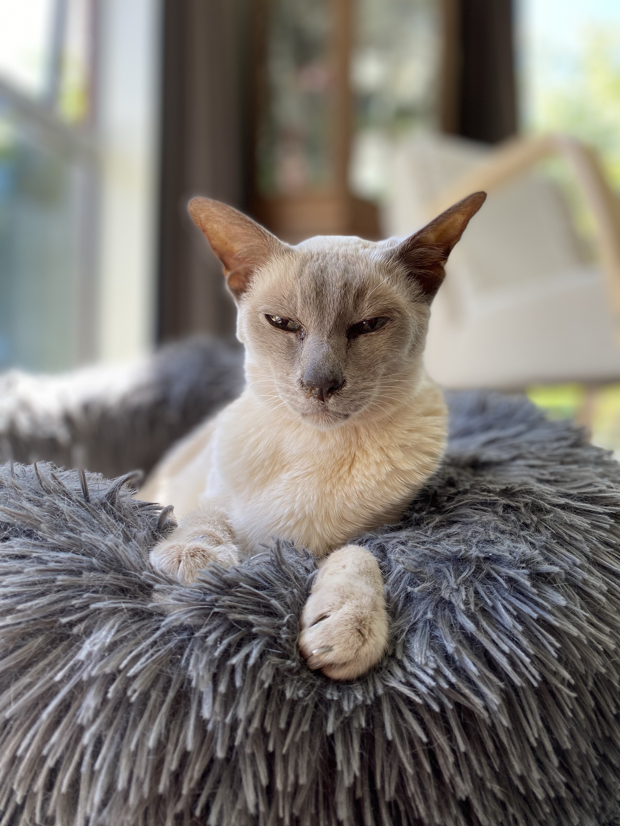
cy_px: 413
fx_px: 621
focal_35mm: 26
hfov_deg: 53.1
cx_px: 310
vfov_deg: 67.3
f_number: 1.8
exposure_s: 1/122
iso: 32
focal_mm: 4.25
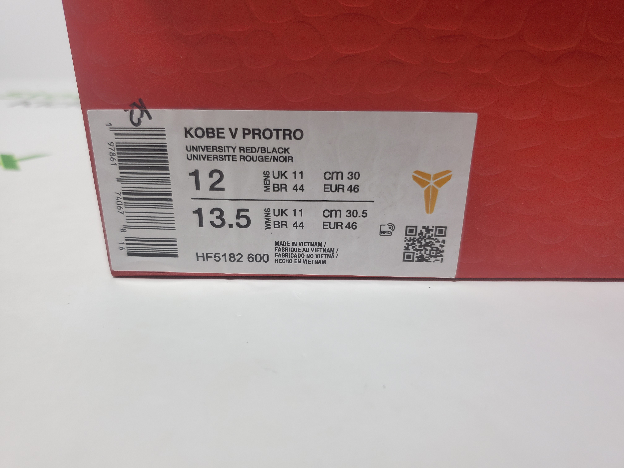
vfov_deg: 53.1
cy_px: 234
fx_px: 469
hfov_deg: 67.3
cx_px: 312
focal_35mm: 26
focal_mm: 4.3
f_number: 1.5
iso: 50
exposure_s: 1/445
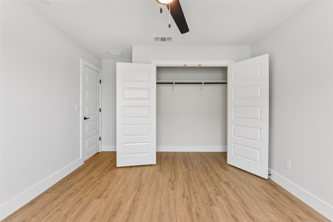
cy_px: 111
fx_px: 129
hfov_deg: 104.3
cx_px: 166
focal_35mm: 14
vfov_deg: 81.2
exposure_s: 1/10
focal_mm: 14
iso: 100
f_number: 8
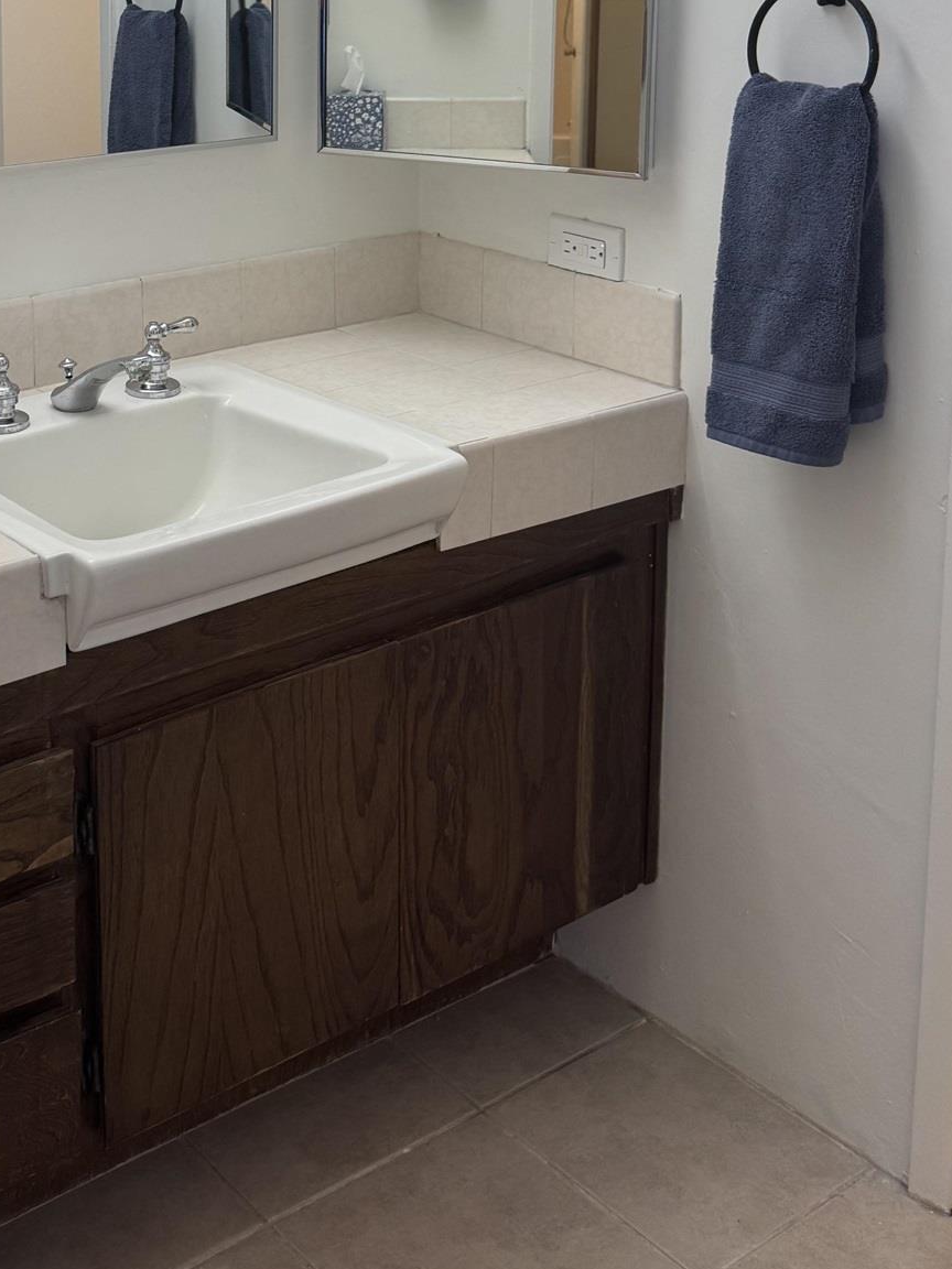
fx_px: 1760
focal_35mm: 48
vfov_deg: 36.9
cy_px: 105
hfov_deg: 29.4
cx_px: 149
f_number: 1.78
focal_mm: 6.76
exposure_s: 1/120
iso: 100
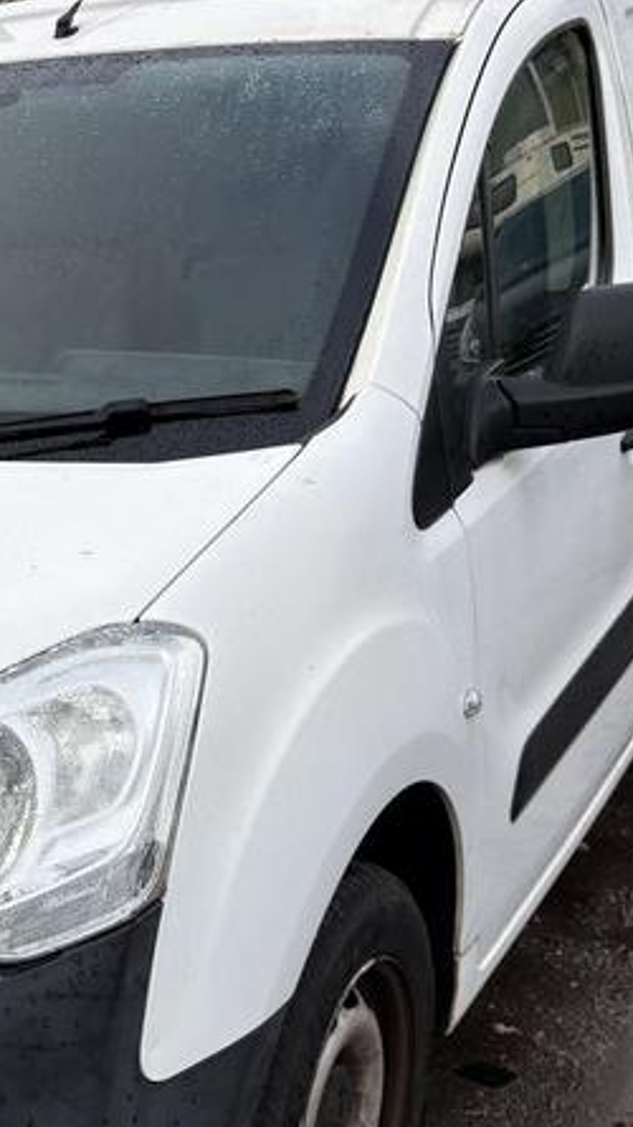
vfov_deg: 36.5
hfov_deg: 19.9
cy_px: 664
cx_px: -104
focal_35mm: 57
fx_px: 1702
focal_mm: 5.96
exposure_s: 1/1032
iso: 50
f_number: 1.6
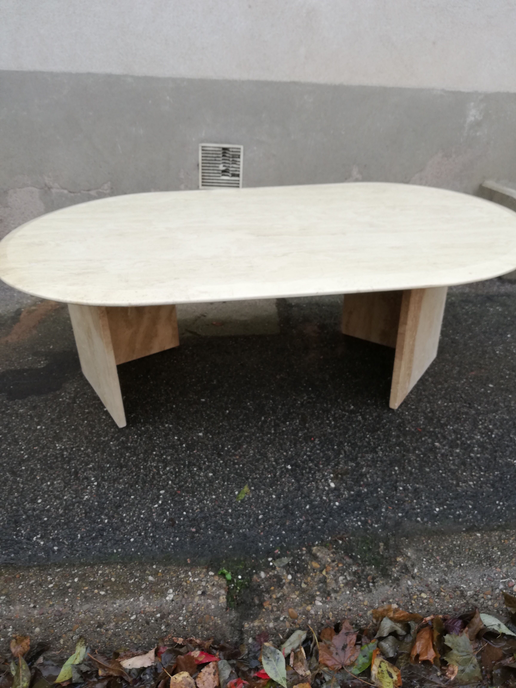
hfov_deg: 53.1
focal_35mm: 26
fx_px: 517
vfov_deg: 67.3
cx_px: 258
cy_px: 344
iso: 50
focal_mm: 3.81
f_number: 2.2
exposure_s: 1/60
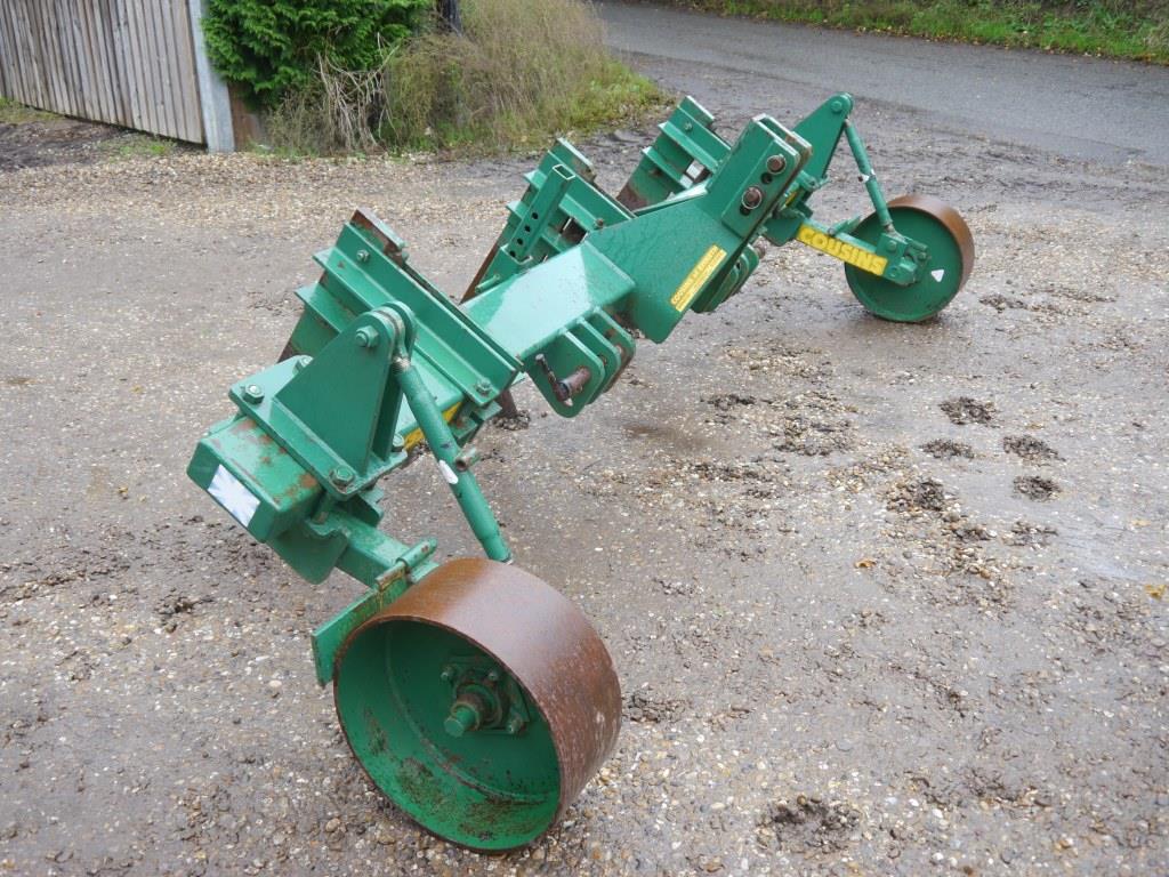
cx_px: 584
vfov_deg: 39.7
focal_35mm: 36
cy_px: 438
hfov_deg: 51.4
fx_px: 1216
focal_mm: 18
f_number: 4
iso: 200
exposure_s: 1/60
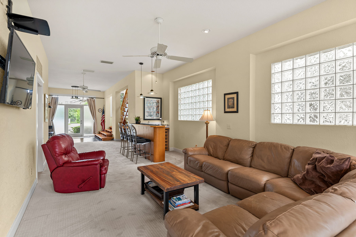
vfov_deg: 67.4
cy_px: 118
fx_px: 178
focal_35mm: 18
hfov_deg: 90.0
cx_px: 178
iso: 250
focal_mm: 18
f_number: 8
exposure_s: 1/3
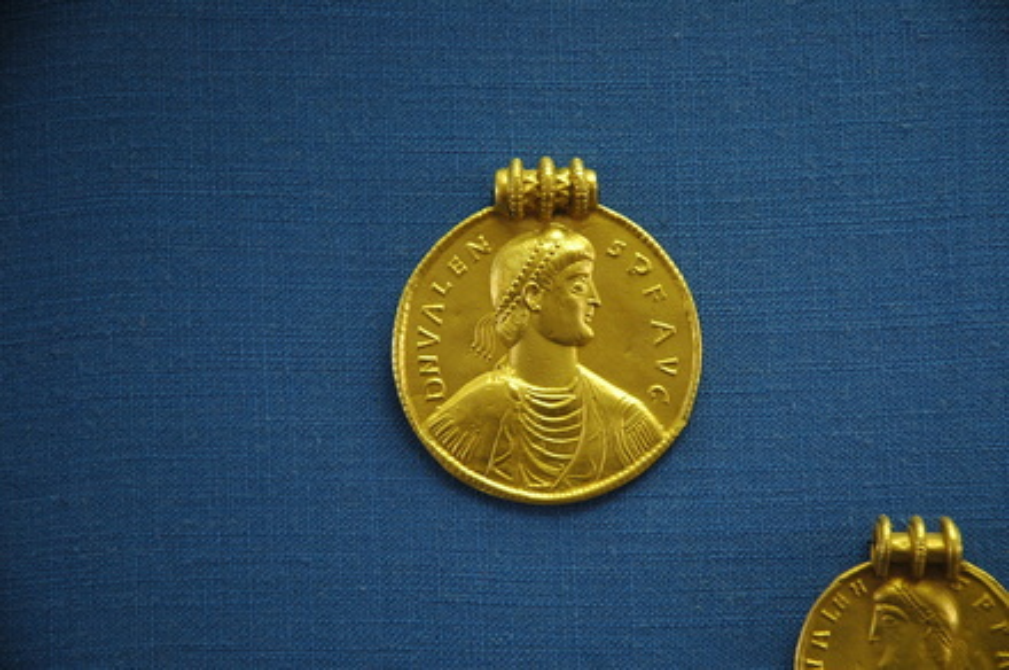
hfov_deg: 19.5
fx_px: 2939
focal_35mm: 105
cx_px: 504
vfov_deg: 13.0
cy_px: 335
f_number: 4.5
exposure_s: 1/40
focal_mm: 70
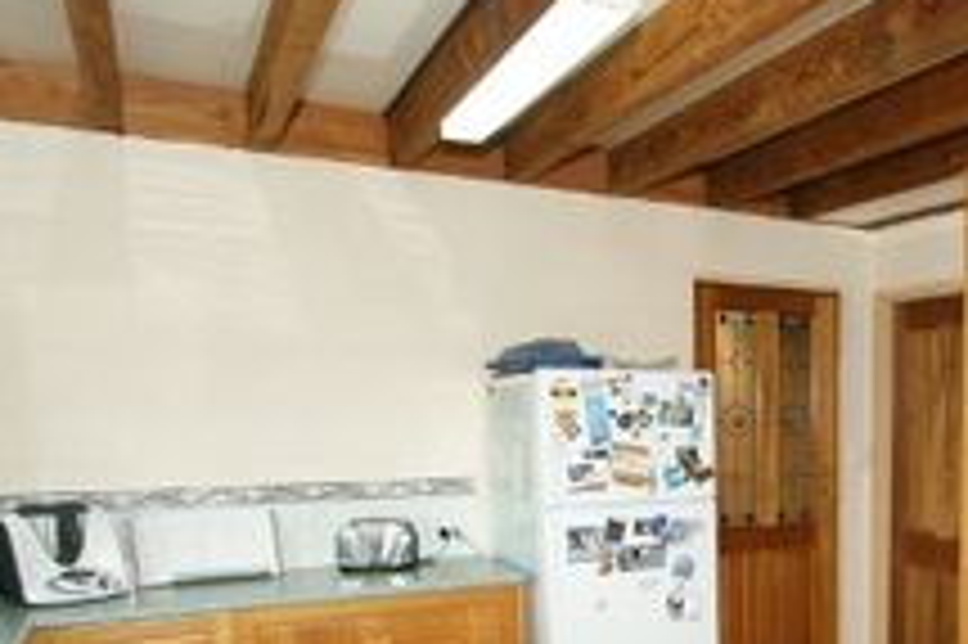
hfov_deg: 49.2
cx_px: 806
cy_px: 534
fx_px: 970
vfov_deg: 35.3
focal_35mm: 36
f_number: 5.6
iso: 400
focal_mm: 11
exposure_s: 1/60
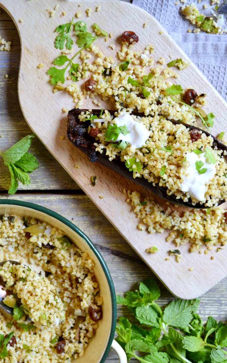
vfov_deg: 33.5
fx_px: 604
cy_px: 194
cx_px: 123
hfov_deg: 21.3
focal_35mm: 61
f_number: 5.6
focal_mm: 36
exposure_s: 1/60
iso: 100
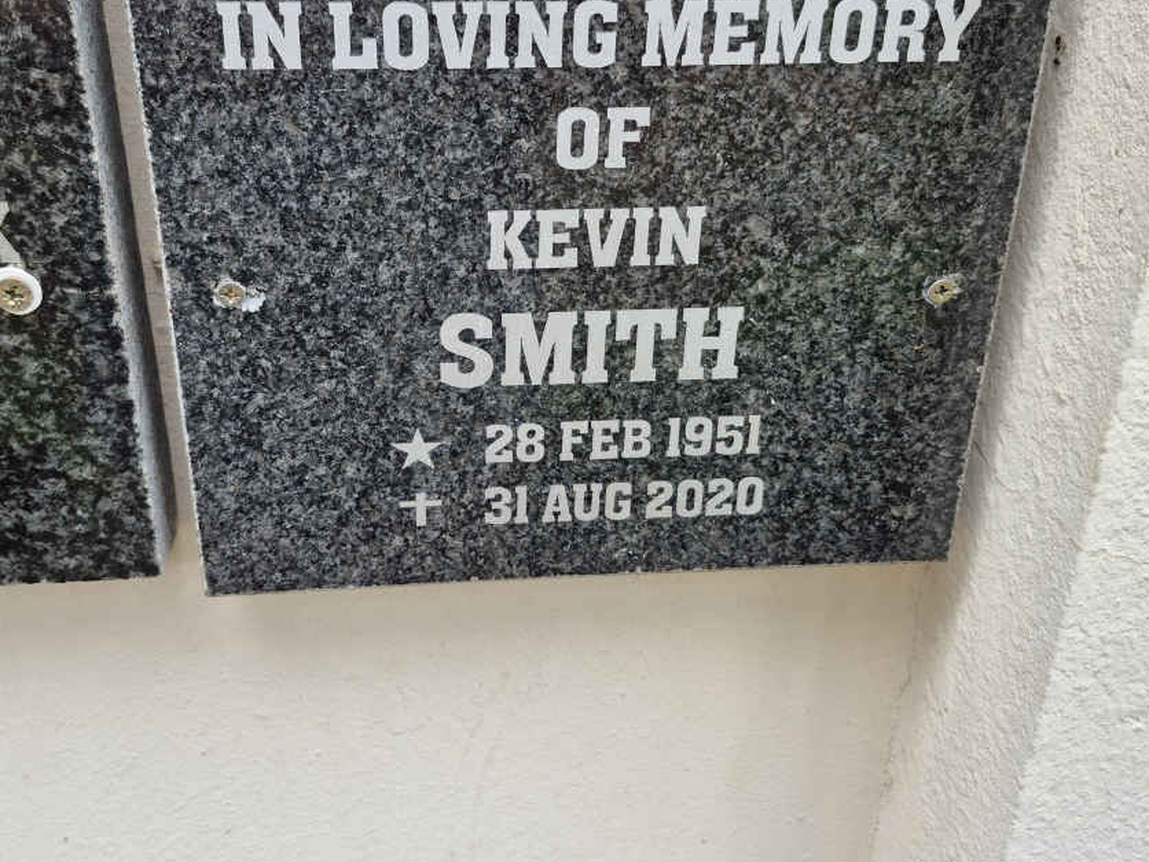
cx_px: 517
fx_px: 1095
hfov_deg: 55.3
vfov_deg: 42.7
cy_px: 345
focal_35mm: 33
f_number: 1.8
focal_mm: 5.4
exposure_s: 1/180
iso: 32
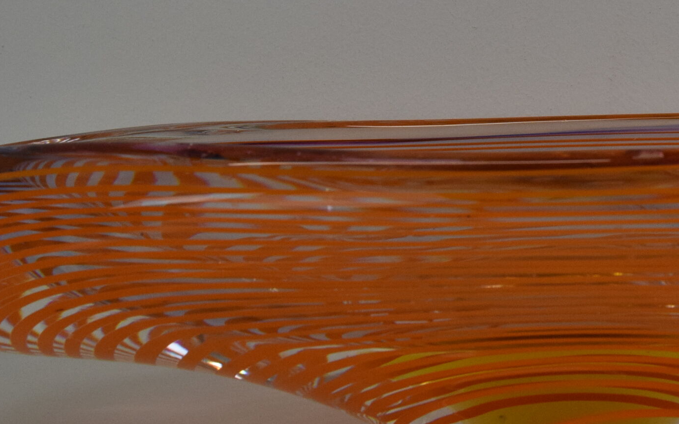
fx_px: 1351
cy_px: 101
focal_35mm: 73
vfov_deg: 17.7
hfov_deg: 27.5
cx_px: 566
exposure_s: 1/400
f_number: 10
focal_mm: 22
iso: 1600
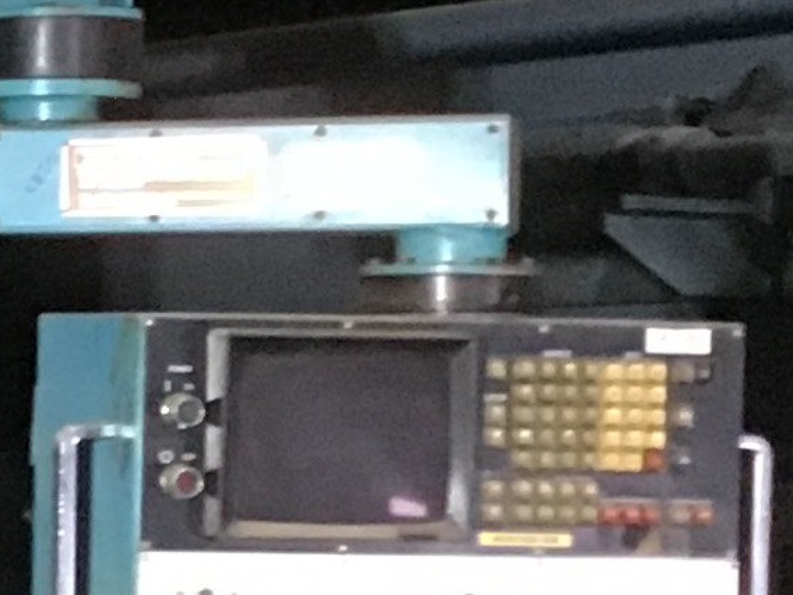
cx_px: -1155
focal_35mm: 178
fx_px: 4078
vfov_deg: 8.3
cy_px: 377
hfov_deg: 9.7
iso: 200
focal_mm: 3.3
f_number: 2.4
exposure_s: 1/17
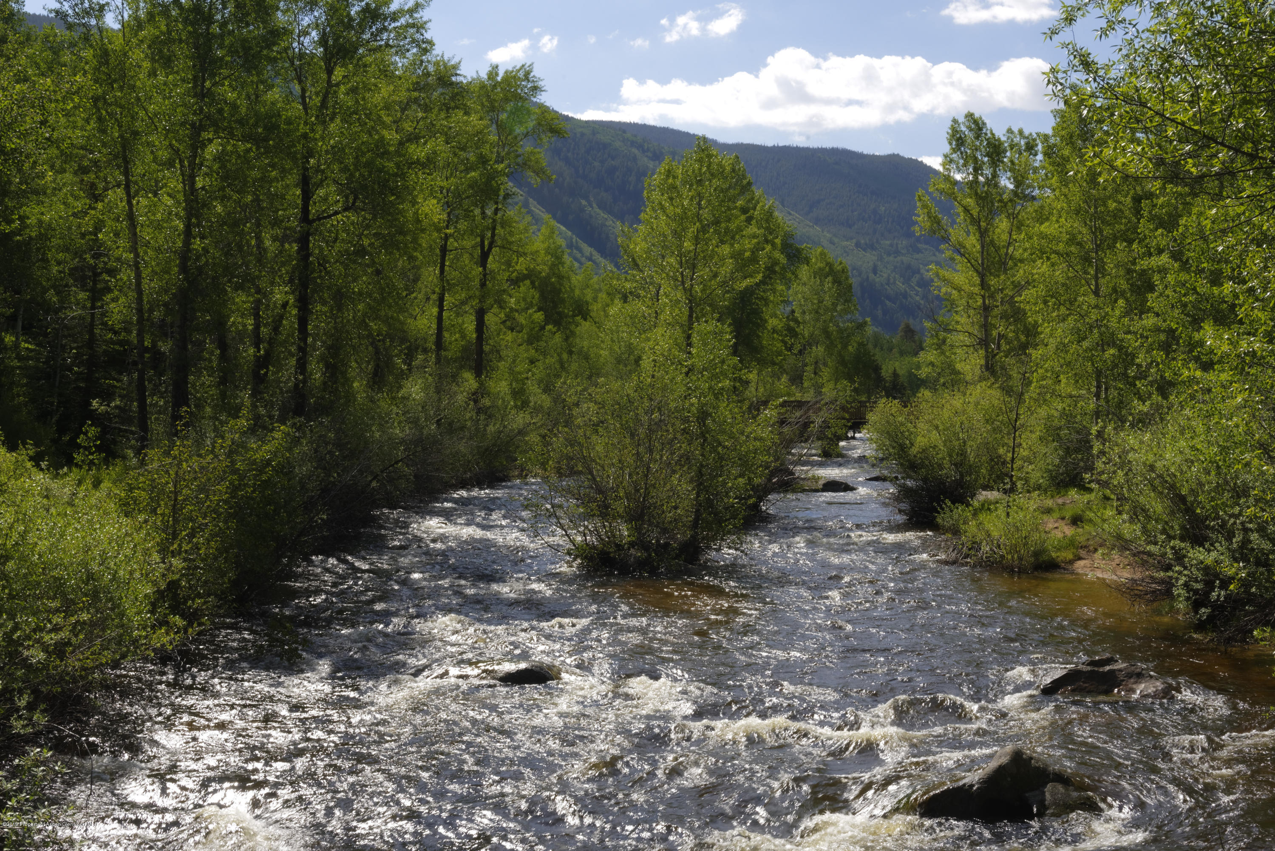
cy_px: 426
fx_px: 1346
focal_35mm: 38
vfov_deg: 35.1
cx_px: 638
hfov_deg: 50.7
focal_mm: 38
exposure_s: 1/40
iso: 50
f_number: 22
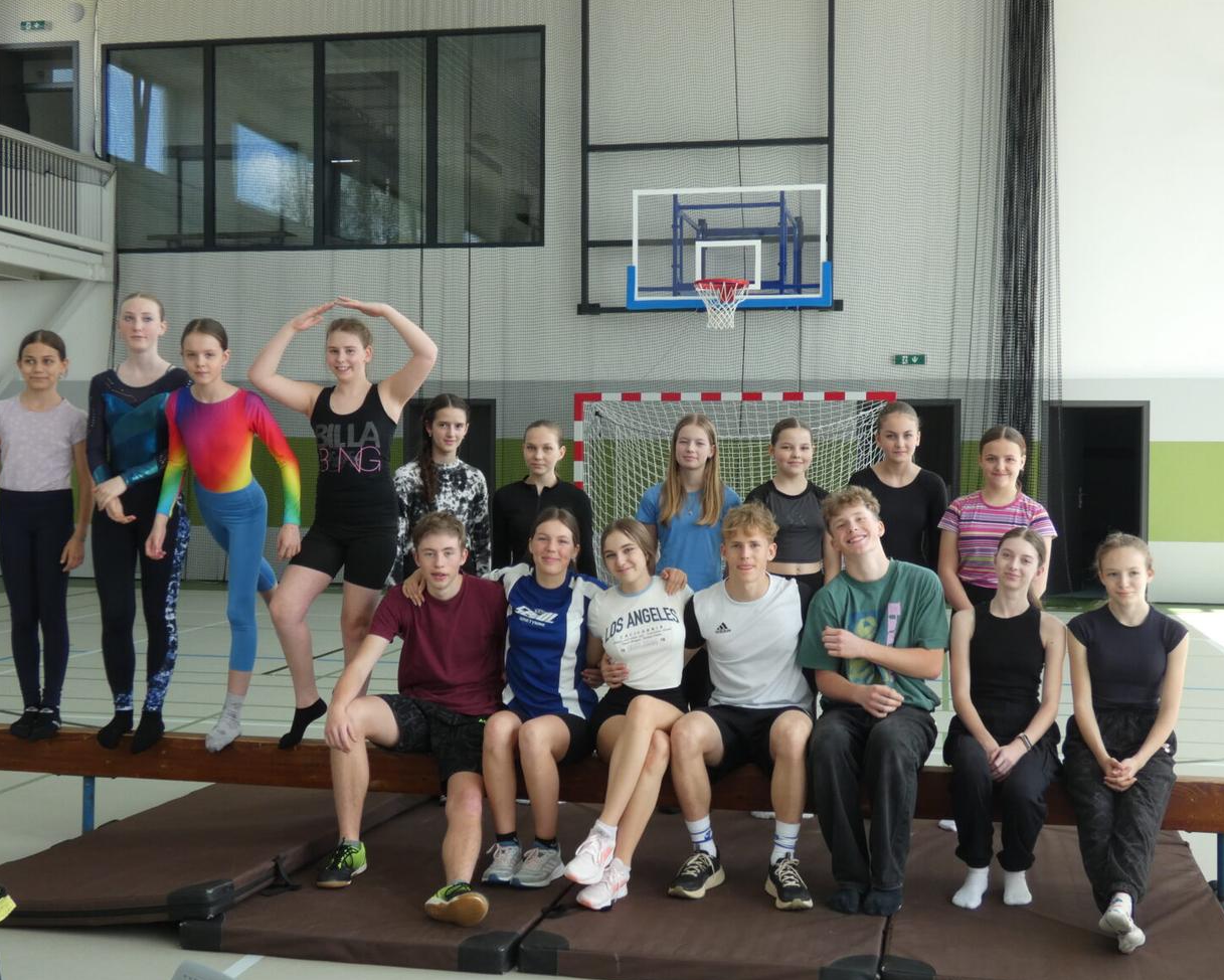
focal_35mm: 44
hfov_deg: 42.0
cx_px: 621
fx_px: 1594
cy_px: 499
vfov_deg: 34.2
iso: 125
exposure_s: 1/80
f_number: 3.6
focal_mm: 7.3
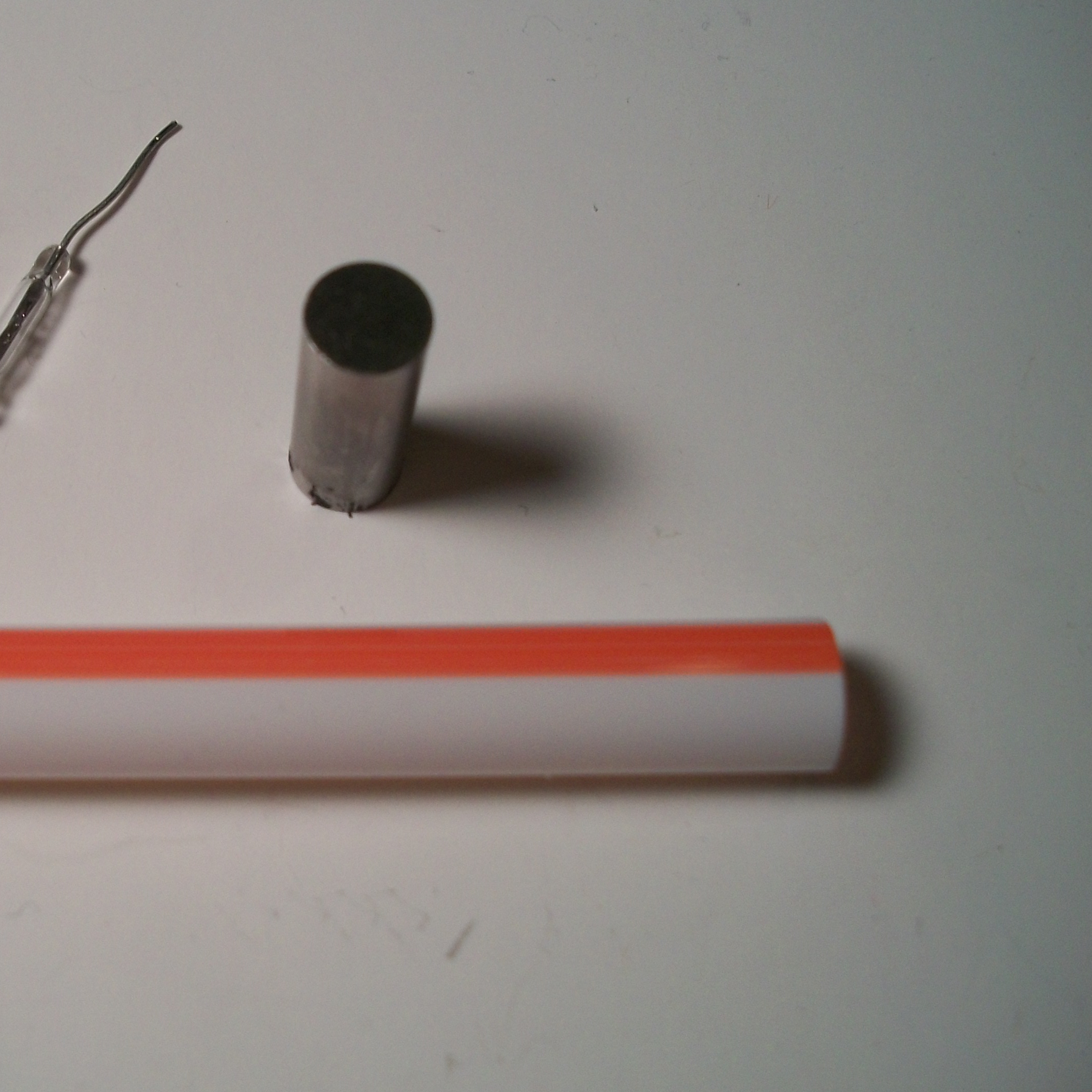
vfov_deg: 34.7
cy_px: 493
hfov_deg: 33.3
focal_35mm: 49
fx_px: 1749
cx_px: 167
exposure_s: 1/80
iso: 80
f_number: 2.9
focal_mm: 5.7
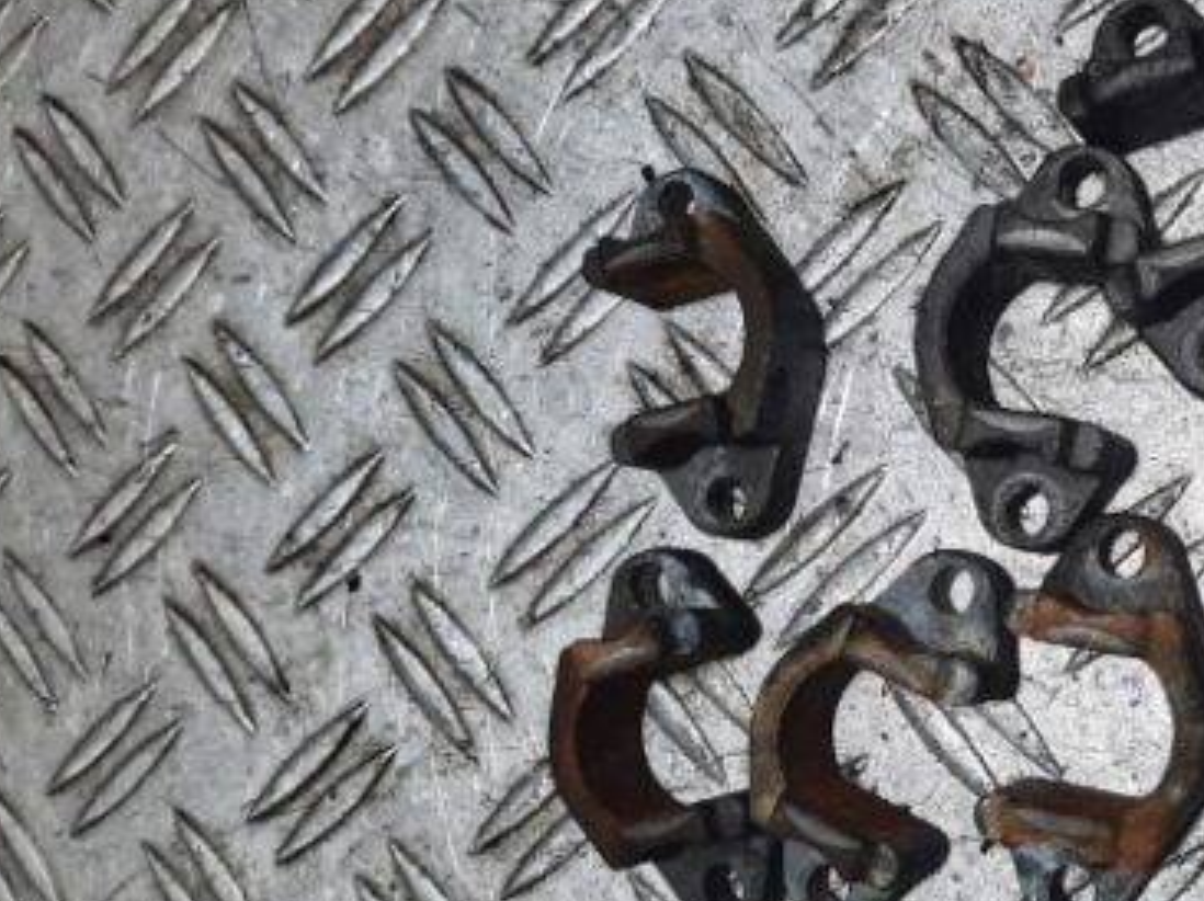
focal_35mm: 41
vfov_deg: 35.1
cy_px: 506
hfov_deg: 43.9
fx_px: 1425
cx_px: 938
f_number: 2
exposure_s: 1/100
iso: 40
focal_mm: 4.6
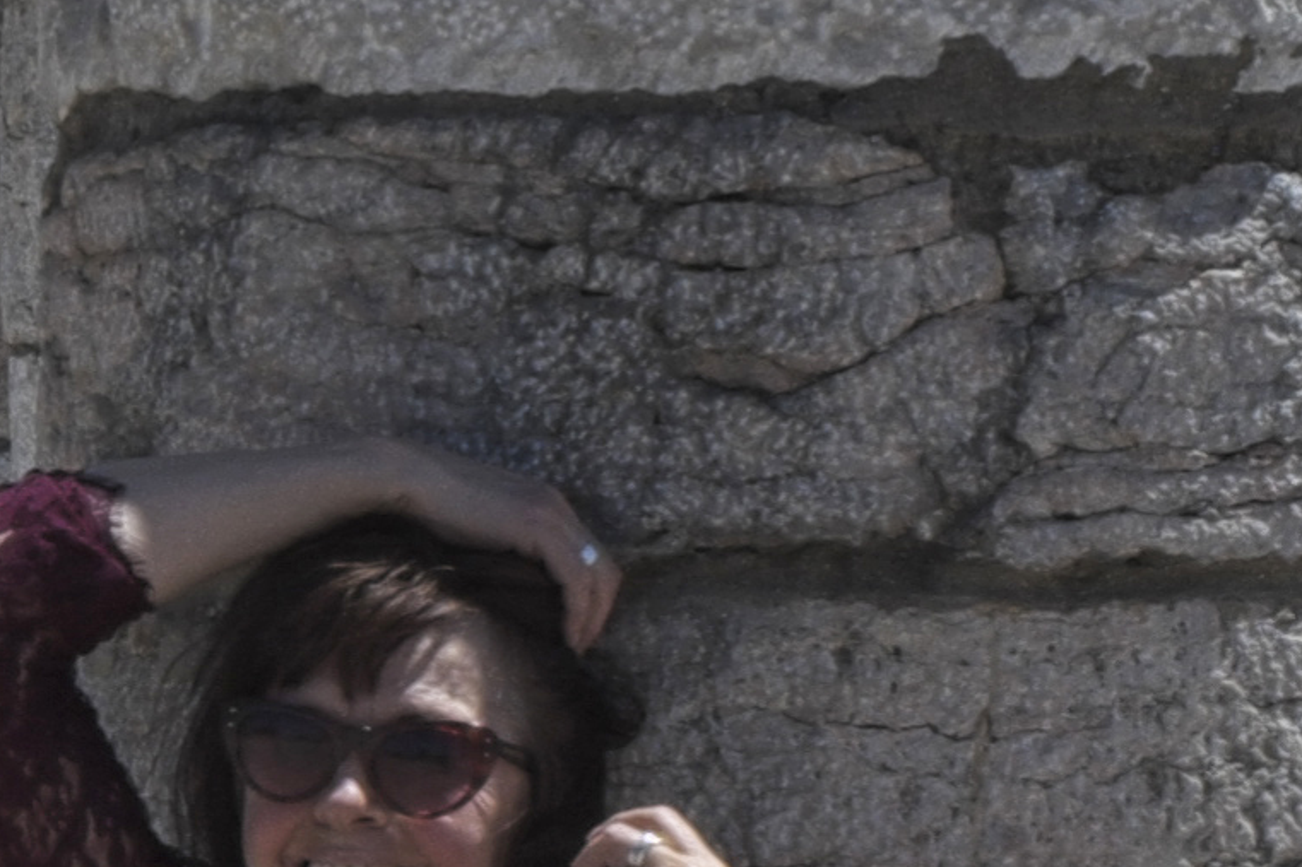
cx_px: -1940
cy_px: 679
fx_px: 12329
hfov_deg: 5.8
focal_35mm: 341
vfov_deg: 4.0
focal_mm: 35
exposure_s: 1/300
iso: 200
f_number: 13
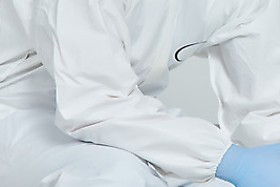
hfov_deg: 5.9
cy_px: -20
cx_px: 283
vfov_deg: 3.9
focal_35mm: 348
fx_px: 2706
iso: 100
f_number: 14
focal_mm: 155
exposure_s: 1/125
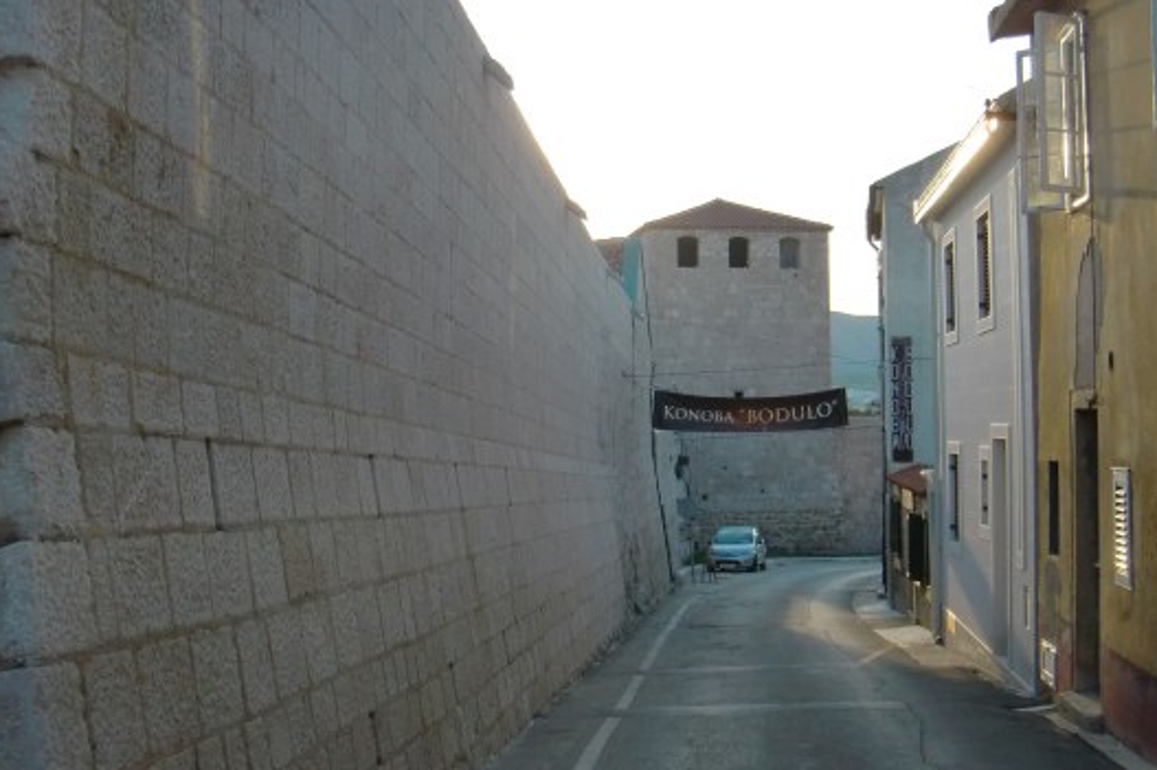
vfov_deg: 28.0
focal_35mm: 48
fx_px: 1542
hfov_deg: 41.1
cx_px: 639
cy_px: 349
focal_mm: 6.66
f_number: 3.9
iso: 100
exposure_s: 1/400
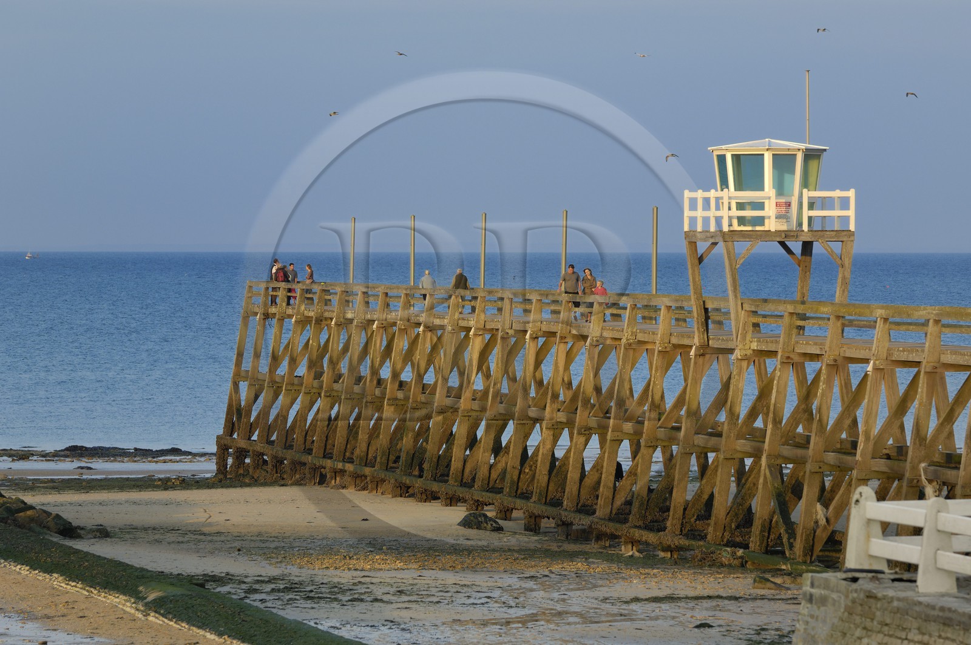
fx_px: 4848
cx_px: 486
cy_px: 322
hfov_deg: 11.4
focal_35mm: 180
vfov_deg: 7.6
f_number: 4
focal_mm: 120
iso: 100
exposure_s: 1/125
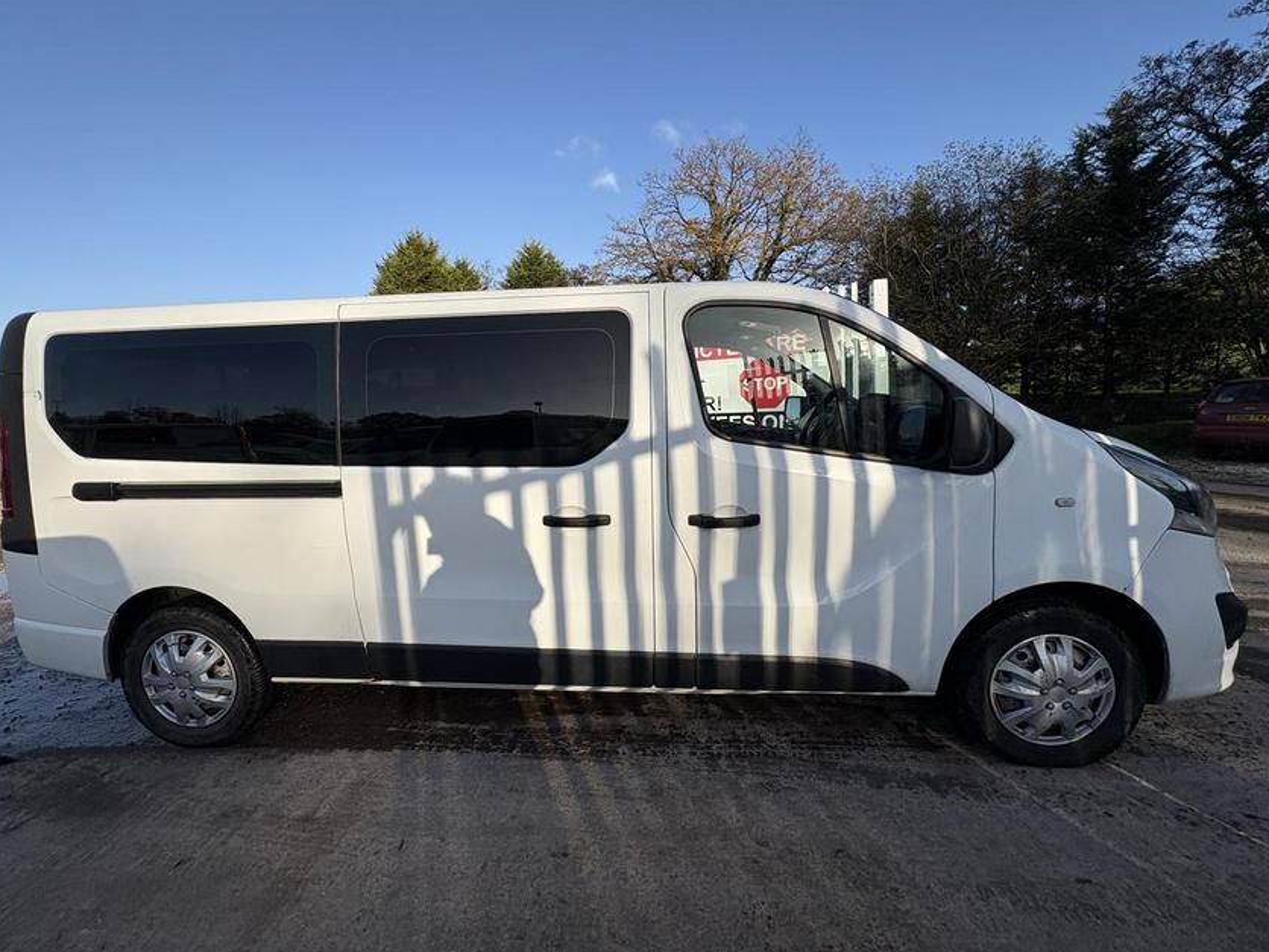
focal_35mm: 15
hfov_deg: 98.1
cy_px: 451
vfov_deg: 81.7
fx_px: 550
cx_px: 604
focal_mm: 2.22
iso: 50
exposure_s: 1/1709
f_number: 2.2
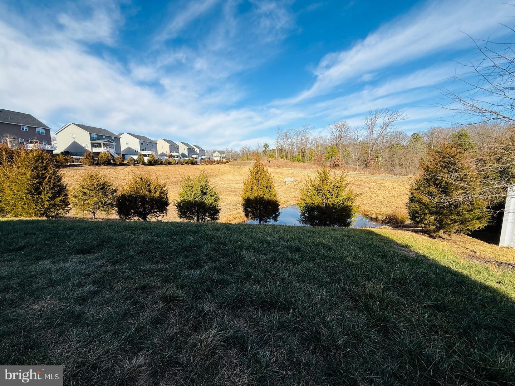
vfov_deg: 85.7
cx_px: 258
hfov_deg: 102.1
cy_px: 193
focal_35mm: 14
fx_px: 208
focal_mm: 2.22
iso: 50
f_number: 2.2
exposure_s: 1/1745
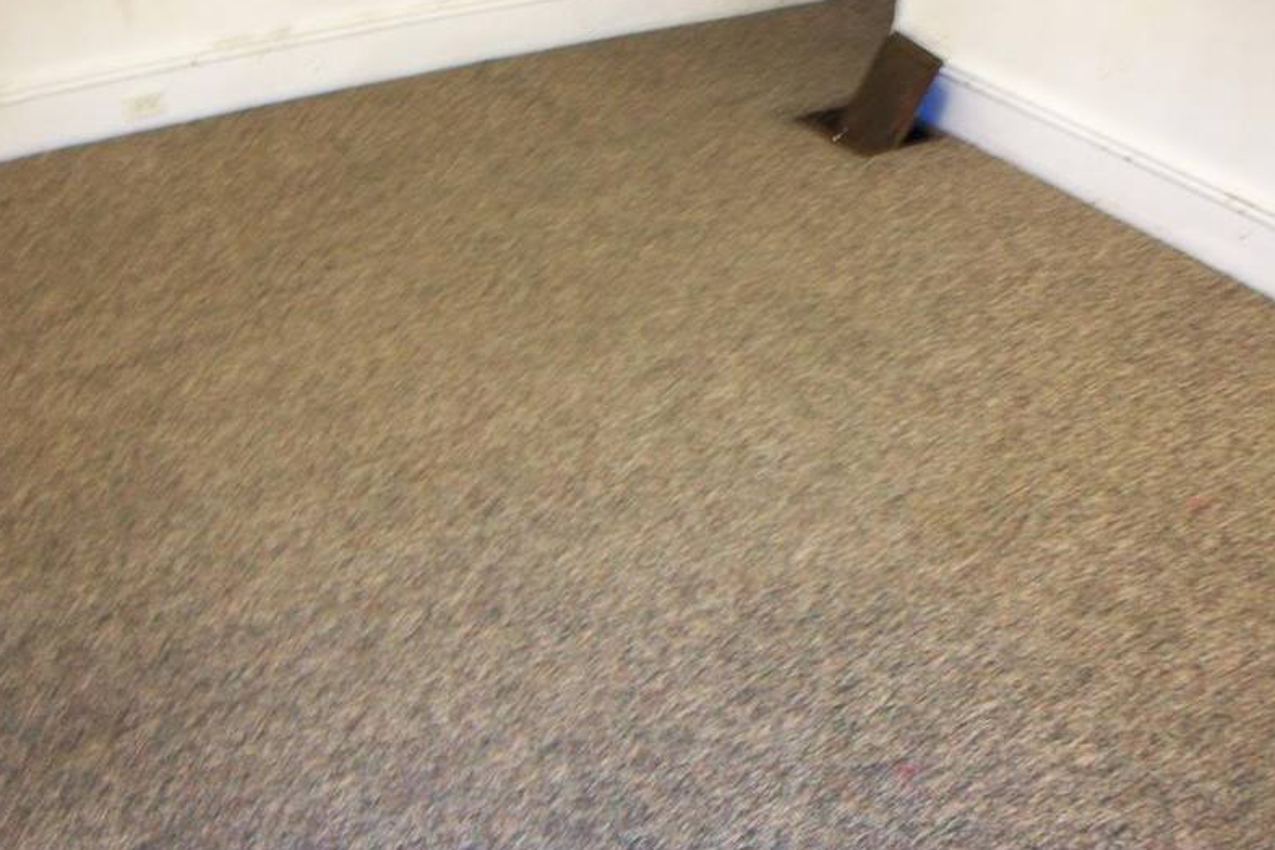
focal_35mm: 36
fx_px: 1275
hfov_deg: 53.1
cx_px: 628
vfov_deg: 36.8
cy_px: 464
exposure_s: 1/2
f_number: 2.8
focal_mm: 5.7
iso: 120
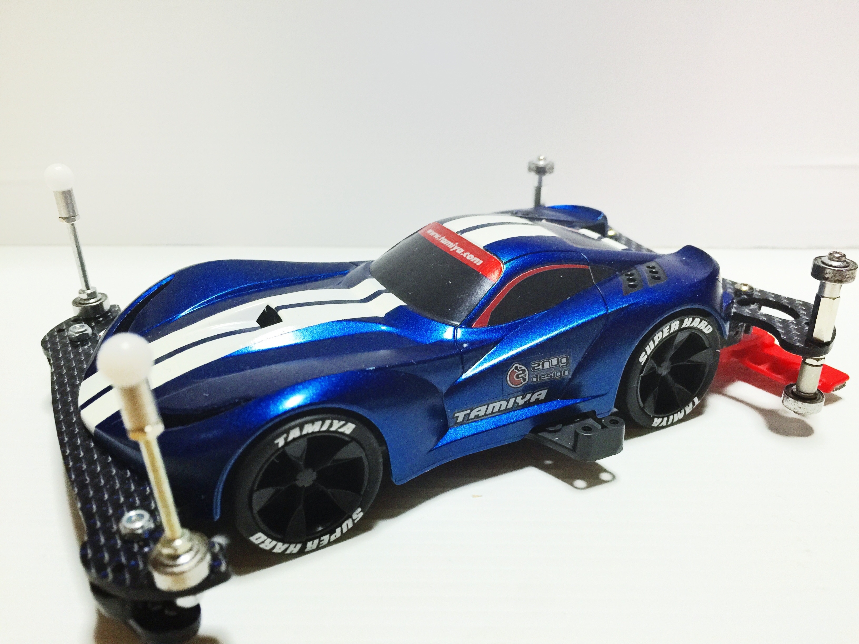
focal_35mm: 29
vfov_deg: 48.2
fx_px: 720
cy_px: 322
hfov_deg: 61.7
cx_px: 430
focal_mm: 4.15
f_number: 2.2
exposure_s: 1/15
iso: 100
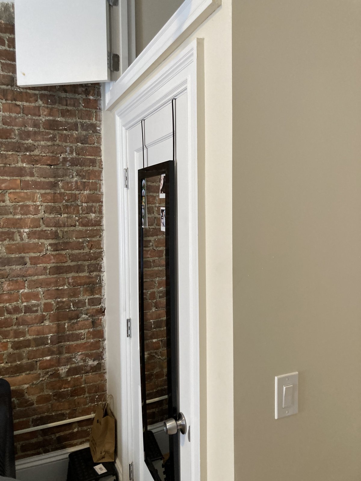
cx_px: 180
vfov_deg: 63.4
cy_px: 240
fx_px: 389
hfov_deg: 49.7
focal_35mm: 28
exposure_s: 1/60
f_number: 1.8
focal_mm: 3.99
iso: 160
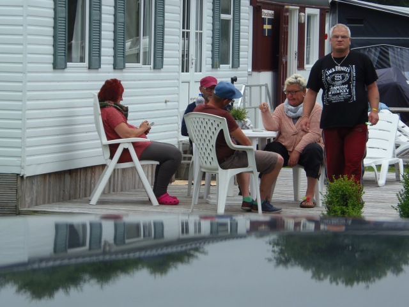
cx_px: 204
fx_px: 1607
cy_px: 154
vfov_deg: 10.9
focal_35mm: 136
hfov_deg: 14.5
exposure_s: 1/200
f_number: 4.7
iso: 64
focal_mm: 25.2
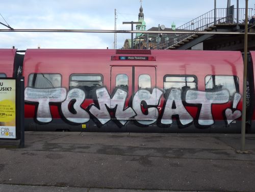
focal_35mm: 34
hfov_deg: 54.0
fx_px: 250
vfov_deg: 41.8
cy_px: 96
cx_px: 128
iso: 80
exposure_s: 1/400
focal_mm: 7
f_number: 2.8
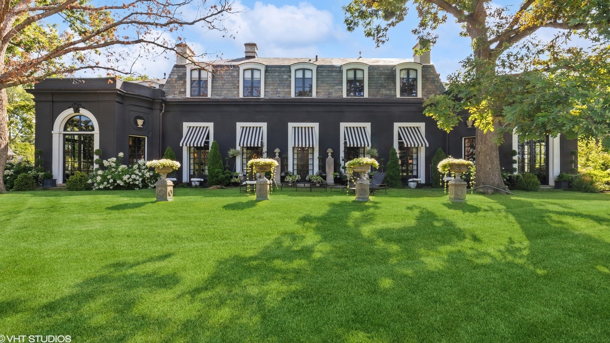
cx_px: 302
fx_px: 259
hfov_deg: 99.4
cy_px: 140
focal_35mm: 16
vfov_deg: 66.6
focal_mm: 10
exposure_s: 1/320
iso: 200
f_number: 9
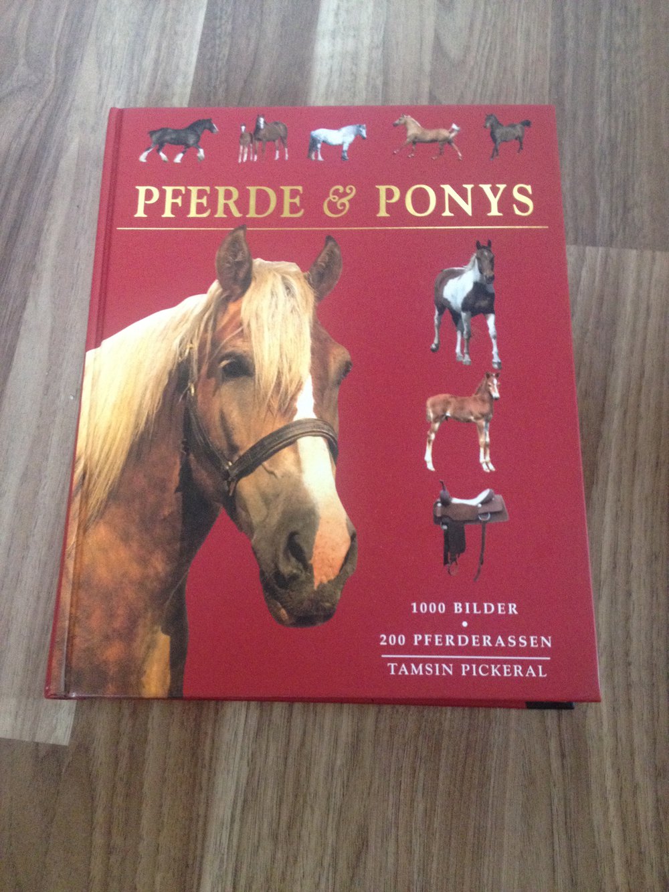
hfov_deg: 40.7
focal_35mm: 35
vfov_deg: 52.6
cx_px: 334
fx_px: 902
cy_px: 446
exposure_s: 1/17
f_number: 2.4
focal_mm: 4.28
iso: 320
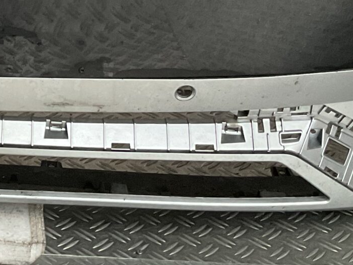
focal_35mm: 106
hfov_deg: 17.7
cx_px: -69
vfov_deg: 13.3
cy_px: -115
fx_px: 1081
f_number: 1.8
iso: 160
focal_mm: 3
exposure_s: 1/50
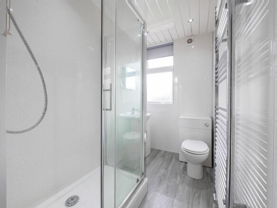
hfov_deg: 102.1
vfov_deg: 85.7
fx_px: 112
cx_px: 138
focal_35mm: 14
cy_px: 104
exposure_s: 1/60
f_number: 4
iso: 250
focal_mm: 7
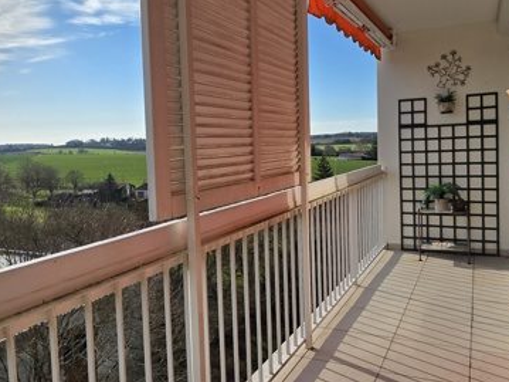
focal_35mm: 29
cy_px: 172
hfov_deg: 61.7
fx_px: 426
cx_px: 258
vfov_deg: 48.1
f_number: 1.9
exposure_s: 1/3953
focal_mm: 2.2
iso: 40
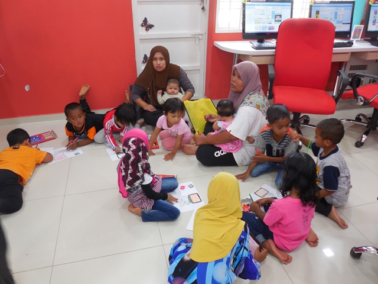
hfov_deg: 67.3
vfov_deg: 53.1
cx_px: 189
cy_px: 142
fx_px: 284
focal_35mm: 26
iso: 200
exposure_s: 1/30
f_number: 3.5
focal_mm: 4.6
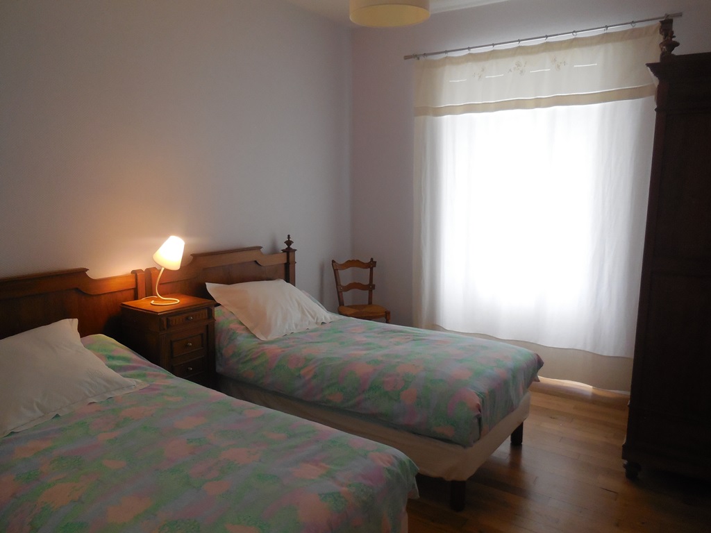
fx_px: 513
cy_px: 266
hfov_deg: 69.4
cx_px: 356
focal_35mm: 25
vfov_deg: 54.9
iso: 400
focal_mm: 4.5
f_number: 3.1
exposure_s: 1/30
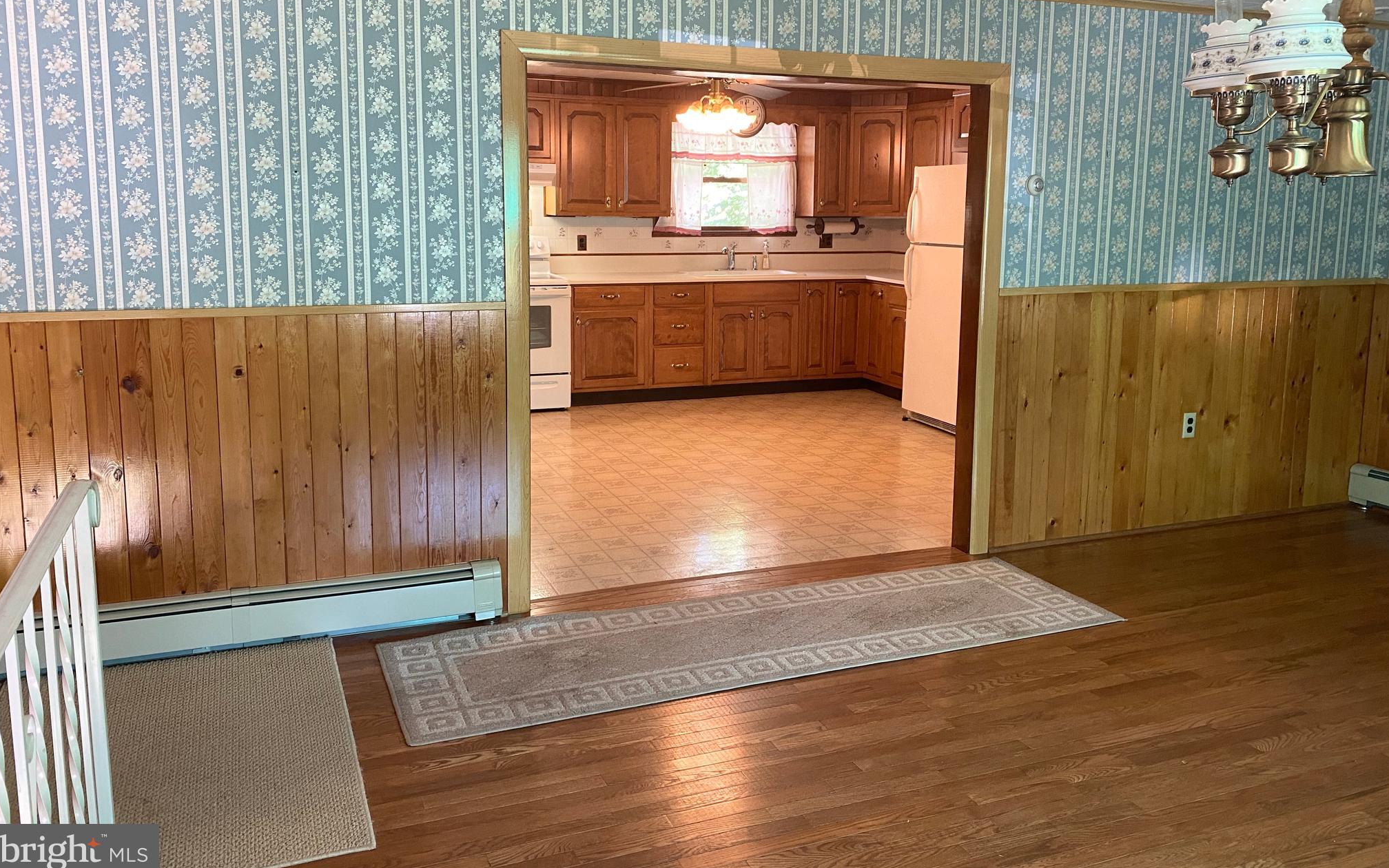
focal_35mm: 28
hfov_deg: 66.5
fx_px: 1060
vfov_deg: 44.3
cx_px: 692
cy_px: 351
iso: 200
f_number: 1.8
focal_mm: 4.25
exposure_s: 1/60
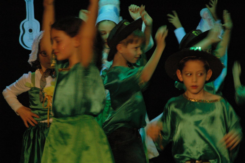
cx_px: 122
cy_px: 82
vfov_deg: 6.8
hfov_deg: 10.2
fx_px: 1377
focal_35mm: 202
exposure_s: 1/40
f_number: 4.5
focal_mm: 135
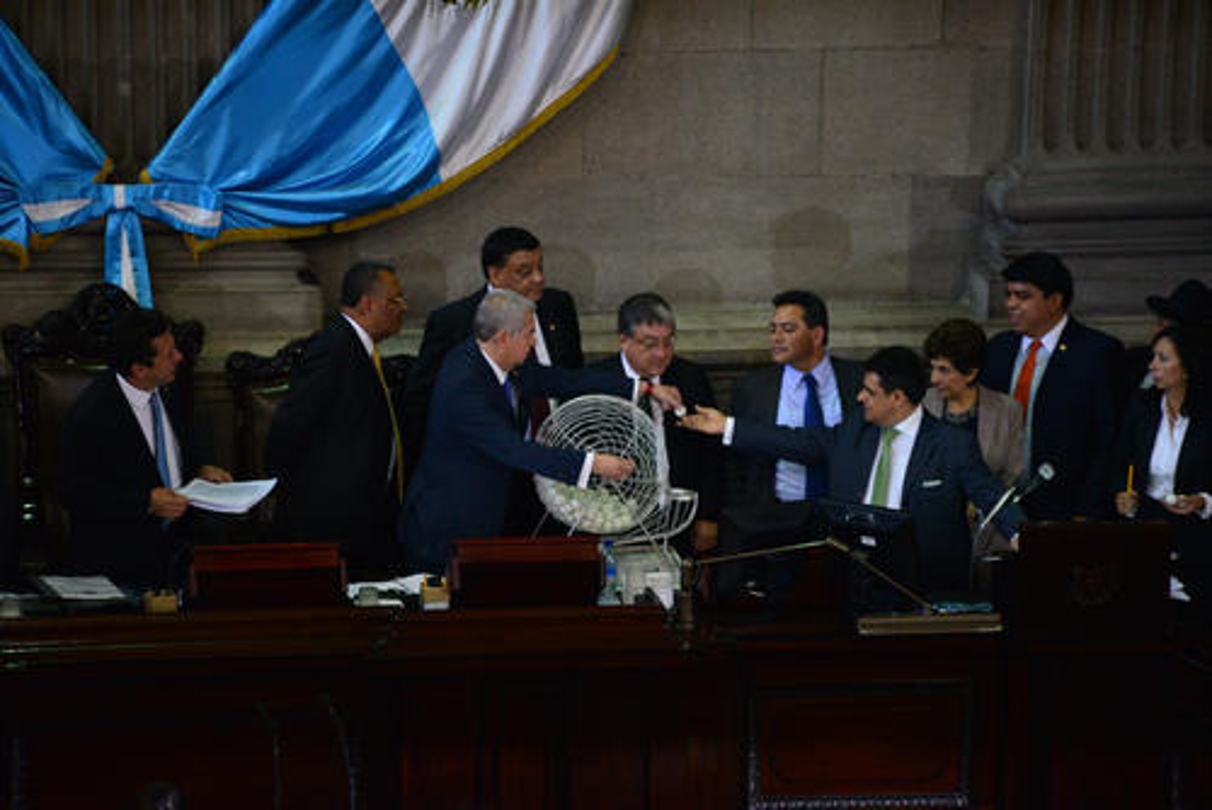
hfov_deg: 10.3
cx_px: 606
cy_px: 405
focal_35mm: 200
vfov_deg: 6.9
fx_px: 6737
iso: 2000
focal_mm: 200
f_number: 3.2
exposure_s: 1/160
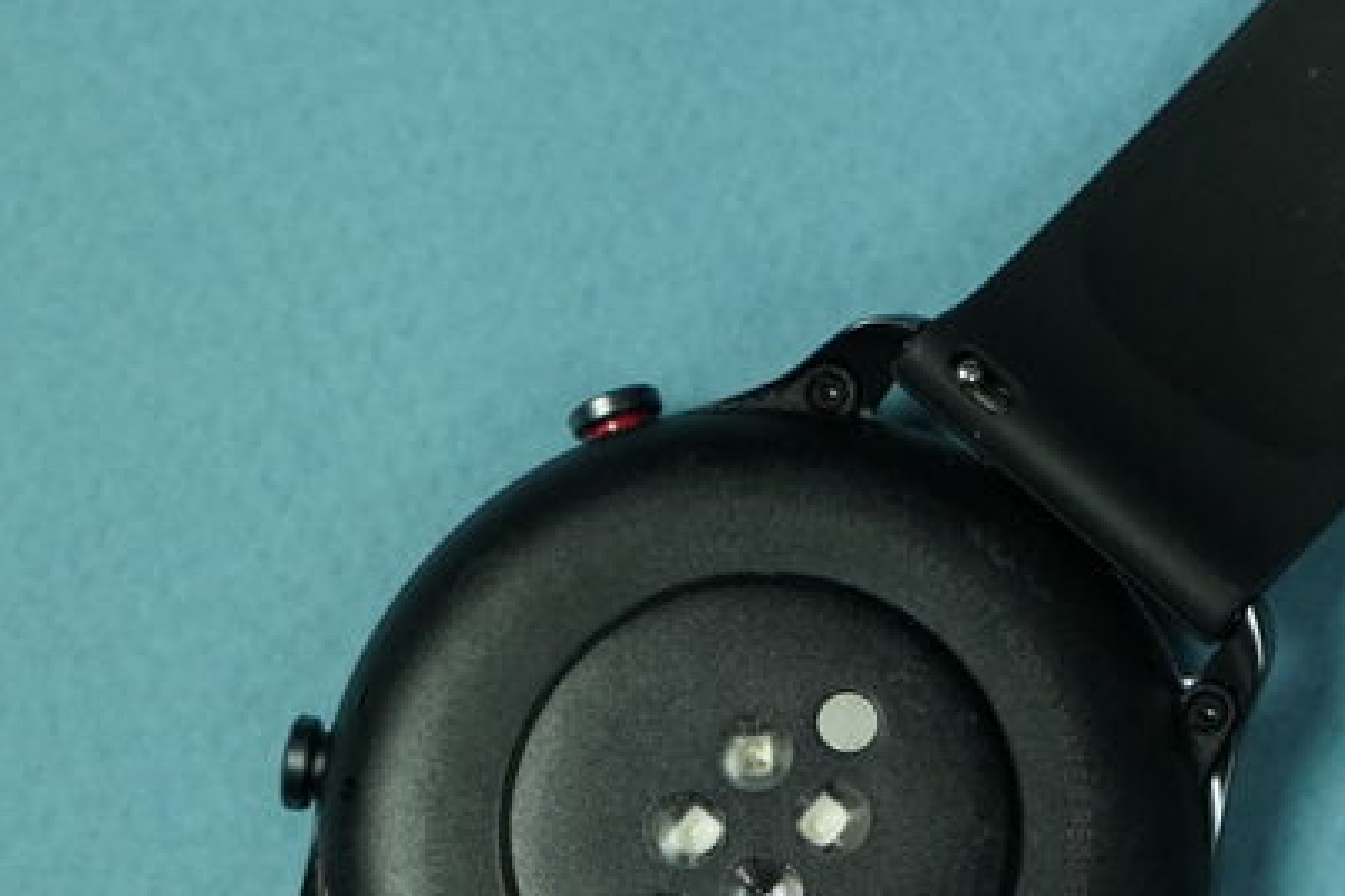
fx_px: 3997
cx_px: 763
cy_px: 829
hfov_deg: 19.1
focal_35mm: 107
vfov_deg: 12.7
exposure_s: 1/200
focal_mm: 52
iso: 2500
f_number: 8
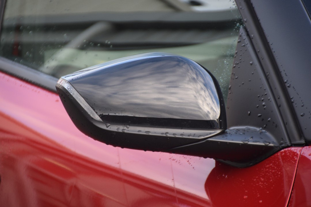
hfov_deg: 5.1
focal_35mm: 405
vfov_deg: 3.4
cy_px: 104
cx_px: 156
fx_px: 3499
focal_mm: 270
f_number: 6.3
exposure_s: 1/250
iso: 800
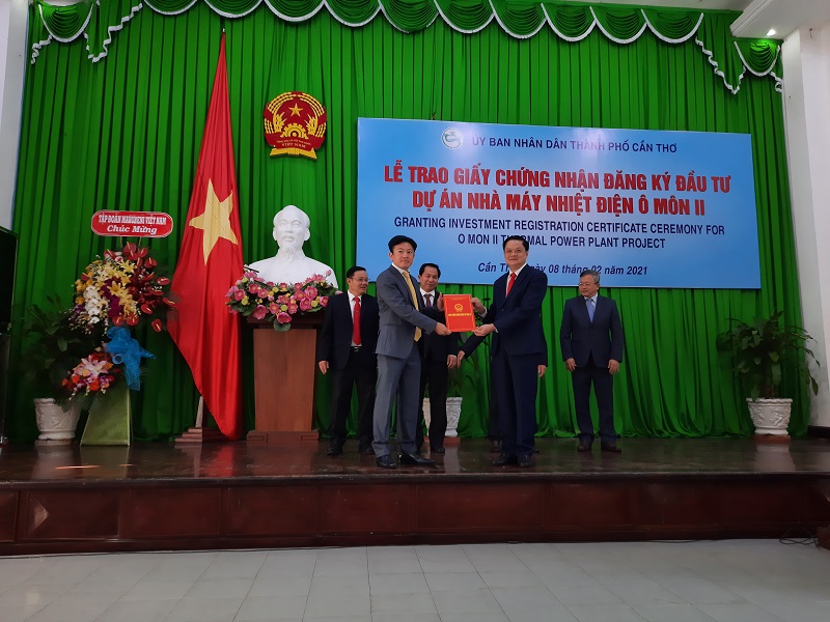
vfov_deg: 54.9
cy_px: 311
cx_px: 415
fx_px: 599
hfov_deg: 69.4
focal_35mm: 25
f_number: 2
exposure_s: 1/60
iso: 64
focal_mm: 4.6
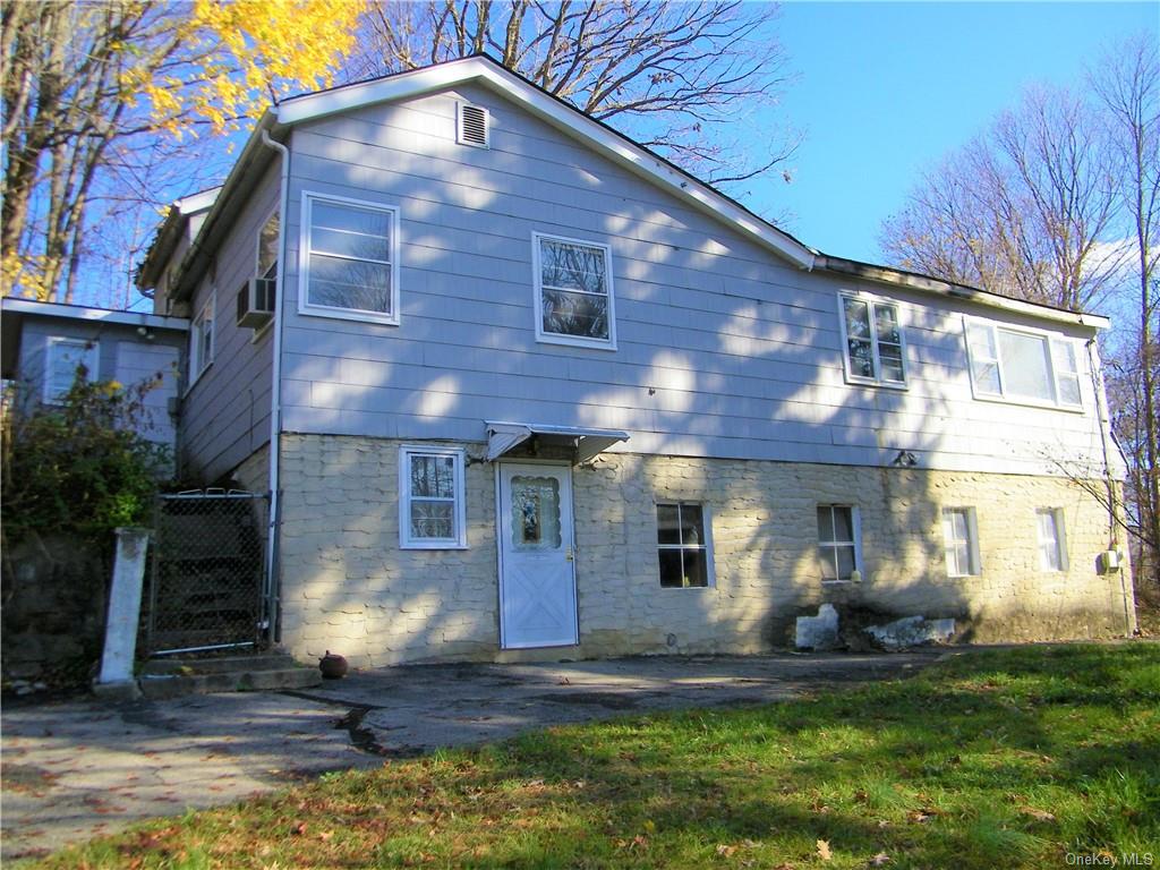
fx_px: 938
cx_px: 580
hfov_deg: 63.4
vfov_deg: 49.7
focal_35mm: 28
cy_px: 435
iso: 80
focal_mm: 5
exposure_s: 1/160
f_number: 7
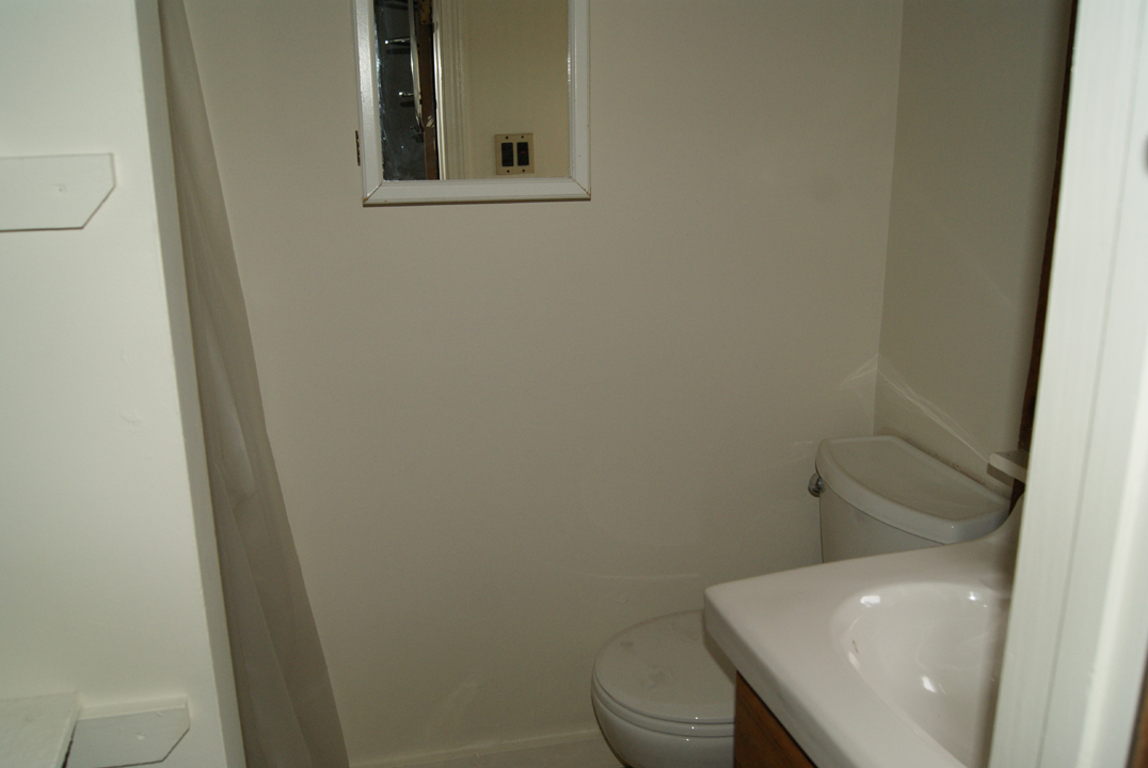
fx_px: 958
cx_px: 574
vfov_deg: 43.7
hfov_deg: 61.9
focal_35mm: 30
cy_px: 384
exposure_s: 1/60
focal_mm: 20
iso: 400
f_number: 5.6
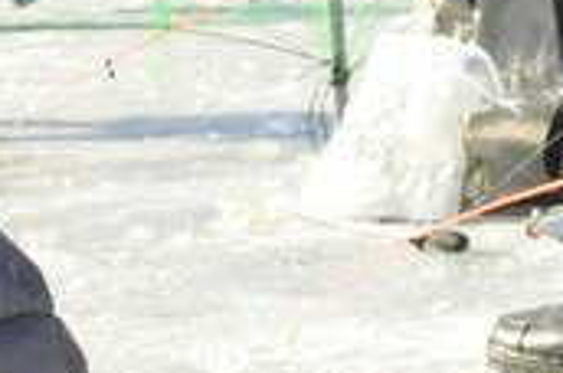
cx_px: -249
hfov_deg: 6.7
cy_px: 586
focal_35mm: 303
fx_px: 4730
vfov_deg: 4.5
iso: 1250
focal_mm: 62
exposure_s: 1/200
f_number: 20
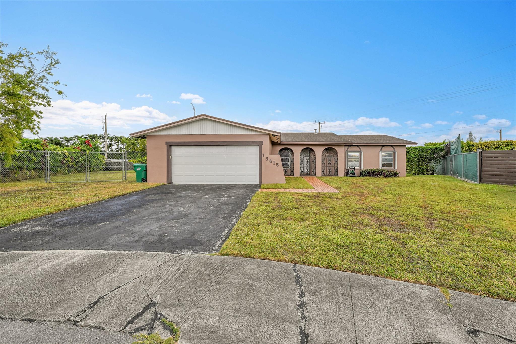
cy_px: 172
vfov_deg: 81.2
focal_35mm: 14
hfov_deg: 104.3
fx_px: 201
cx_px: 258
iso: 100
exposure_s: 1/60
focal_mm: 14
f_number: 10
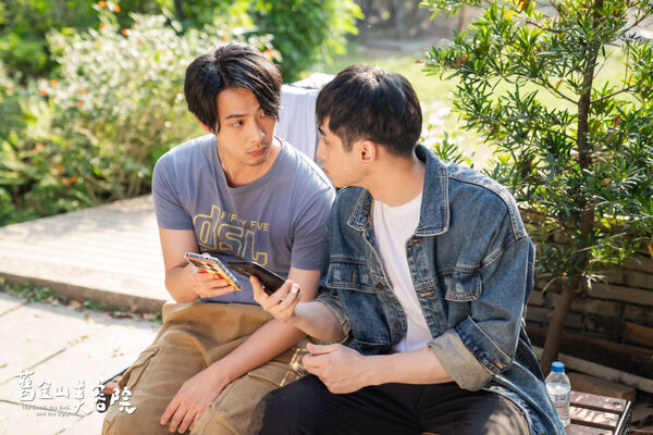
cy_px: 218
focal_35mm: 70
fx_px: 1270
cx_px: 326
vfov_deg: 19.5
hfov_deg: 28.8
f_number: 2.8
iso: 1600
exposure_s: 1/200
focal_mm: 70
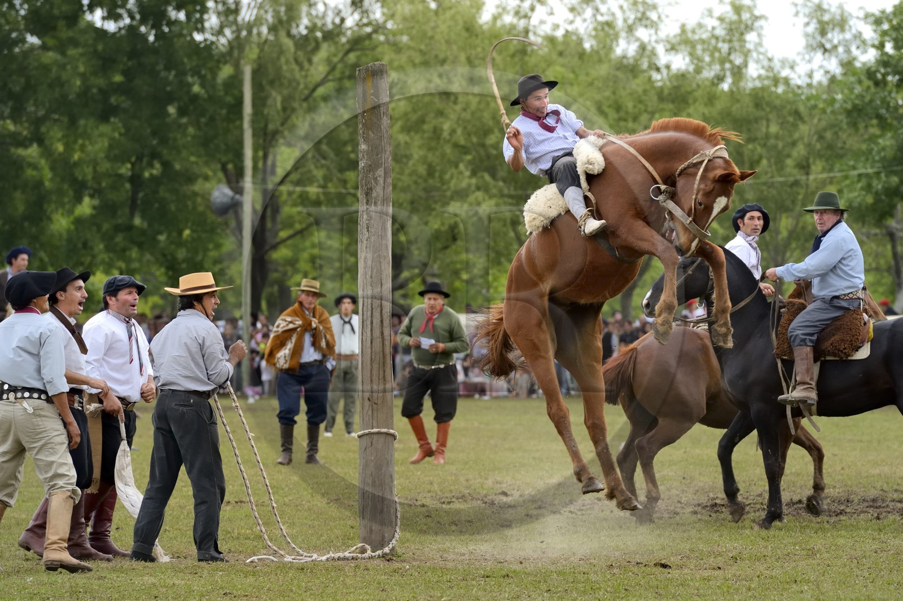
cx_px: 452
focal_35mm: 200
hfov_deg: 10.3
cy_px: 300
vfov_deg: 6.9
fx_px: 5015
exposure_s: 1/400
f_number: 6.3
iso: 800
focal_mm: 200
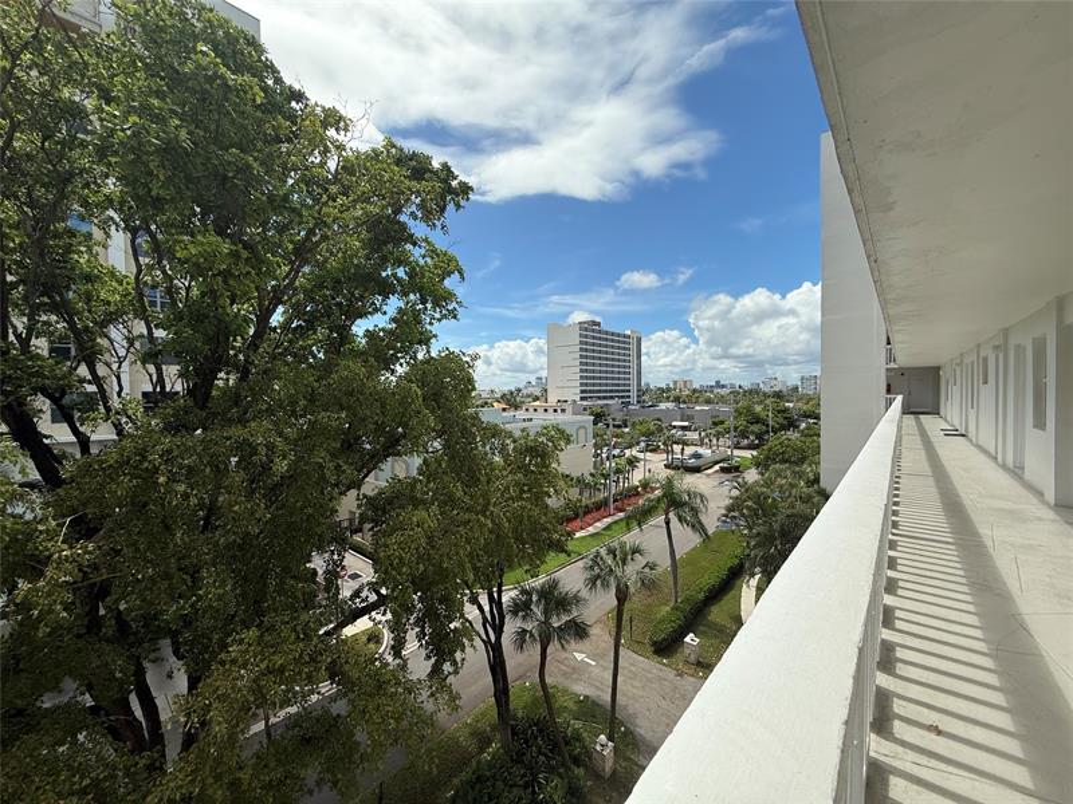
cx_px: 536
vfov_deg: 85.7
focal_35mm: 14
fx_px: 434
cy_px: 402
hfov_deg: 102.1
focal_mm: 2.22
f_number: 2.2
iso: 50
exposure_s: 1/2165
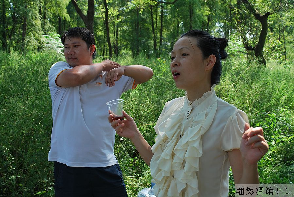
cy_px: 98
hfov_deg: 44.9
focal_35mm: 44
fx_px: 356
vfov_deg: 30.9
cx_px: 147
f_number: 5.6
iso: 125
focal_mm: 29
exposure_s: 1/125
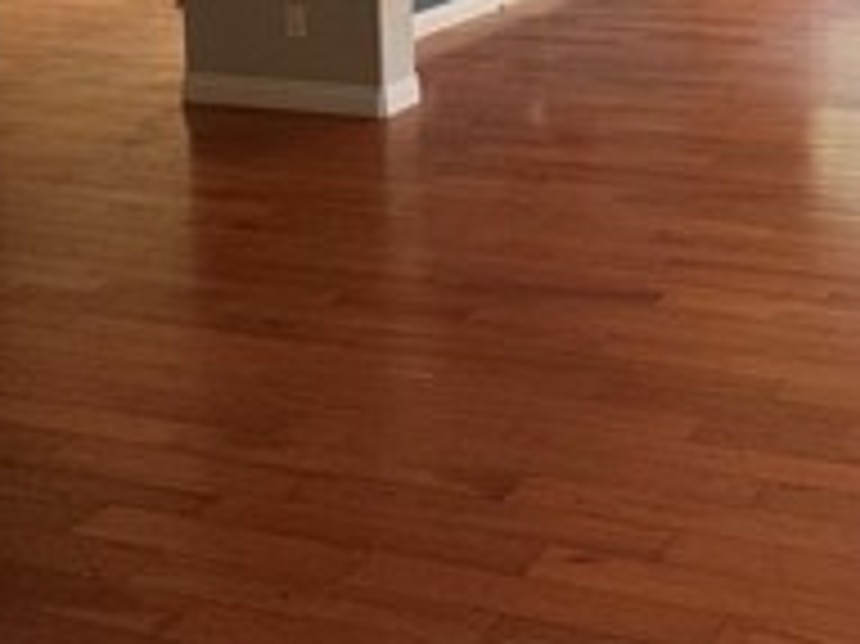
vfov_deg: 25.9
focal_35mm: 47
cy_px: -216
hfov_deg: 33.6
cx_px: 1009
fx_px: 1167
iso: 80
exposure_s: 1/99
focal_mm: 2.22
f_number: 2.2
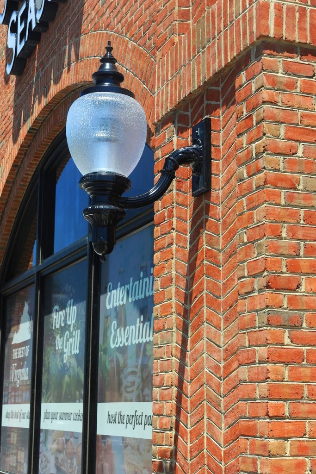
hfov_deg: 20.6
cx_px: 158
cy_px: 237
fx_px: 869
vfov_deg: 30.5
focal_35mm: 66
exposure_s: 1/80
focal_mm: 66
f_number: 9
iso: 160
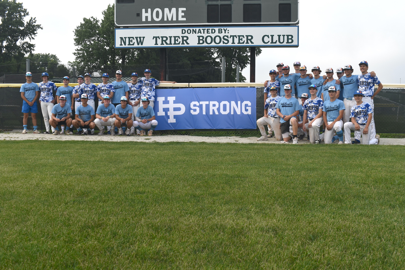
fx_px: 405
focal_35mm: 36
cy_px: 135
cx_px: 202
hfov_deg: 53.1
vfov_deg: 36.9
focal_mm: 24
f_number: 8
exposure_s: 1/250
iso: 200
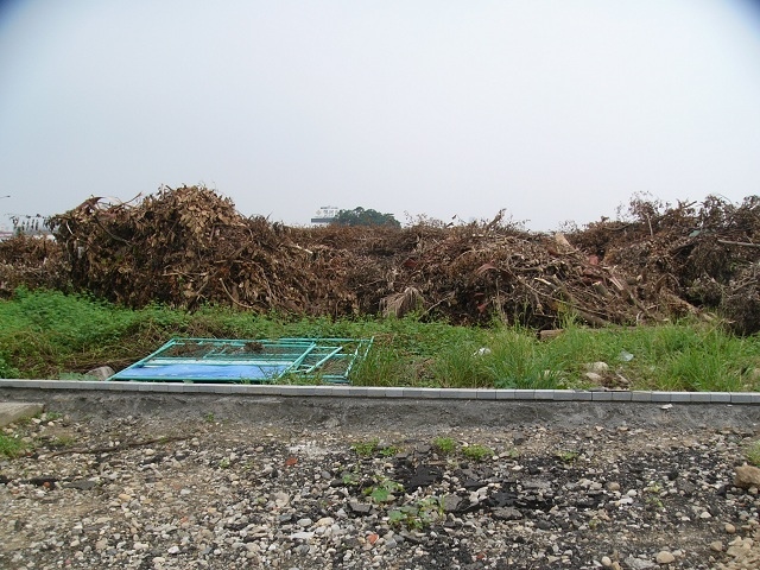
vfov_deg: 39.7
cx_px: 380
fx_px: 790
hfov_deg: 51.4
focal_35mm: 36
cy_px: 285
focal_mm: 6
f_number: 4
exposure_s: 1/100
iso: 50
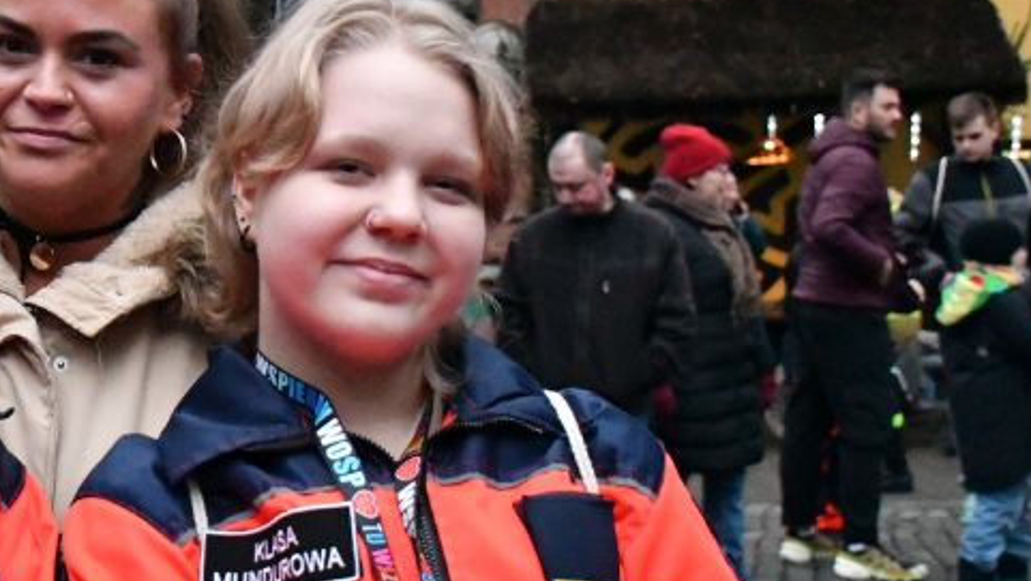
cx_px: 141
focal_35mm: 74
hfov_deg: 27.7
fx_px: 2024
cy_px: 288
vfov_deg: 16.3
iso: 16000
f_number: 3.8
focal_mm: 23
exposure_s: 1/250
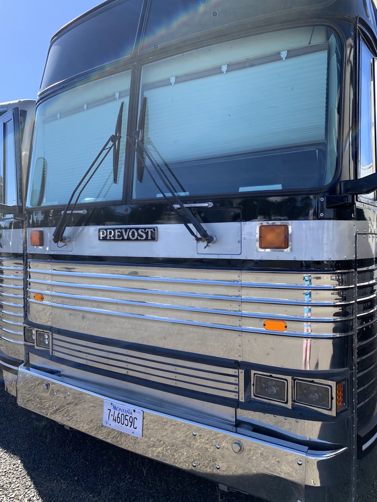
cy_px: 251
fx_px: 377
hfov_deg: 53.1
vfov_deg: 67.3
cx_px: 188
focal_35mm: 26
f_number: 1.8
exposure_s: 1/643
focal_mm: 4.25
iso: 25
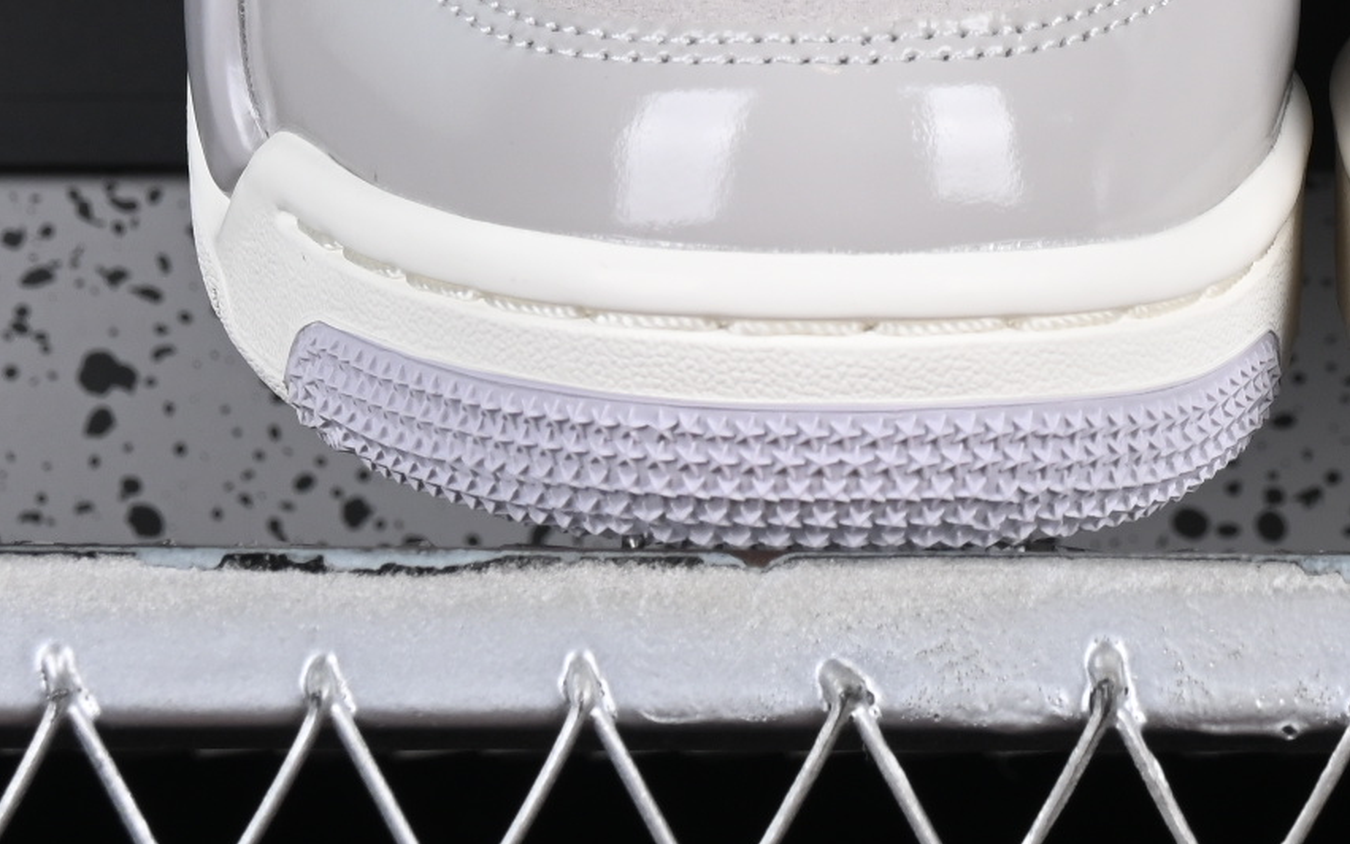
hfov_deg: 8.4
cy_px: -330
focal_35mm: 250
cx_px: 1344
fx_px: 9199
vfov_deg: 5.2
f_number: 8
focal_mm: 50
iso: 160
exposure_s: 1/80
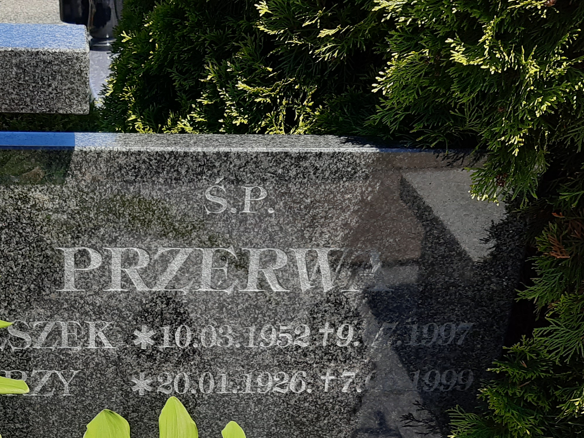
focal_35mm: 60
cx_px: 141
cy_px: 434
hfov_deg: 31.6
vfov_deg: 23.4
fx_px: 1012
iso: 40
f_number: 1.7
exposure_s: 1/1100
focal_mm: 3.92
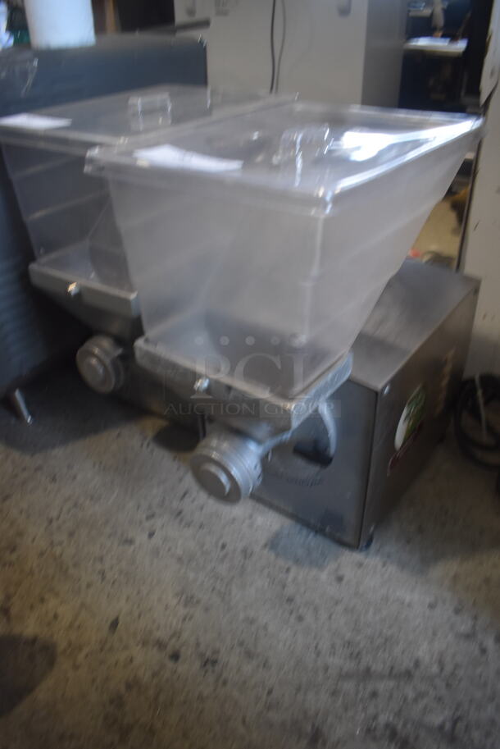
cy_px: 374
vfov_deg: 67.3
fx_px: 562
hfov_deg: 48.0
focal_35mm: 27
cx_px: 250
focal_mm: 18
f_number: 3.5
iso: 900
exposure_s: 1/125
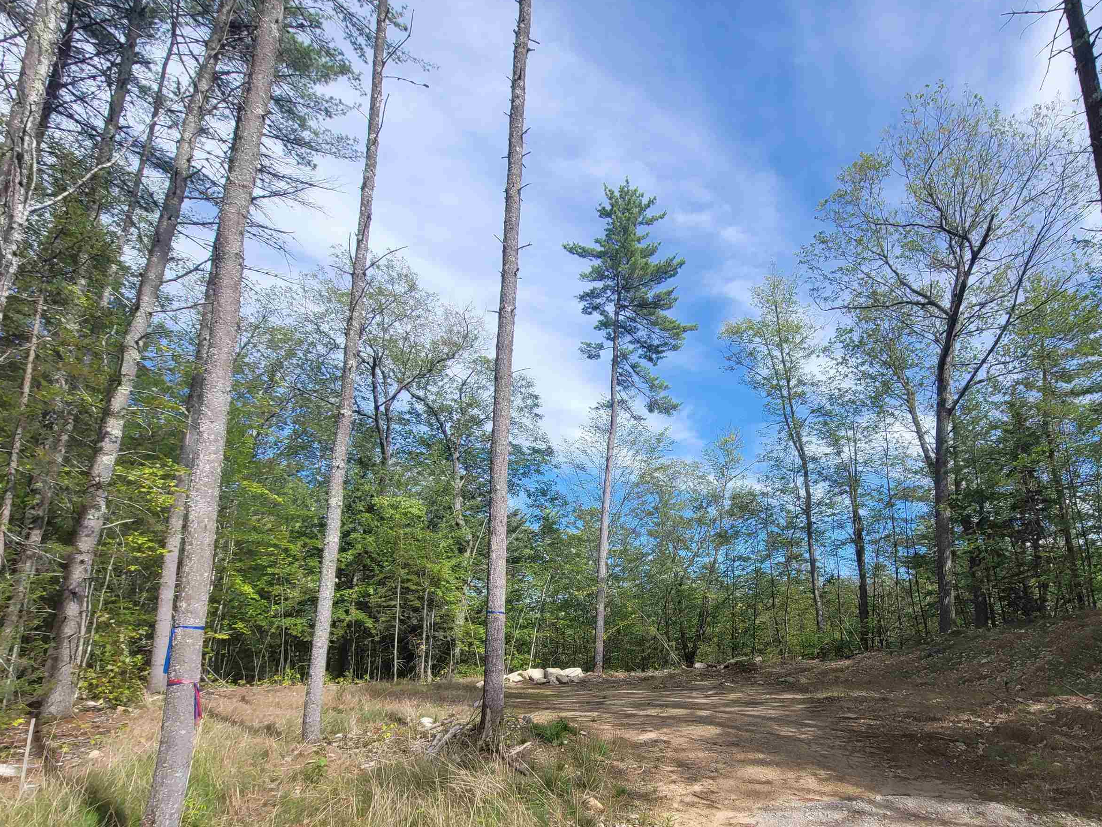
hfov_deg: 89.2
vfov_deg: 73.0
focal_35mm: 17
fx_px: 541
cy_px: 535
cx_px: 687
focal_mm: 2.2
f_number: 2.2
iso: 64
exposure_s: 1/1232
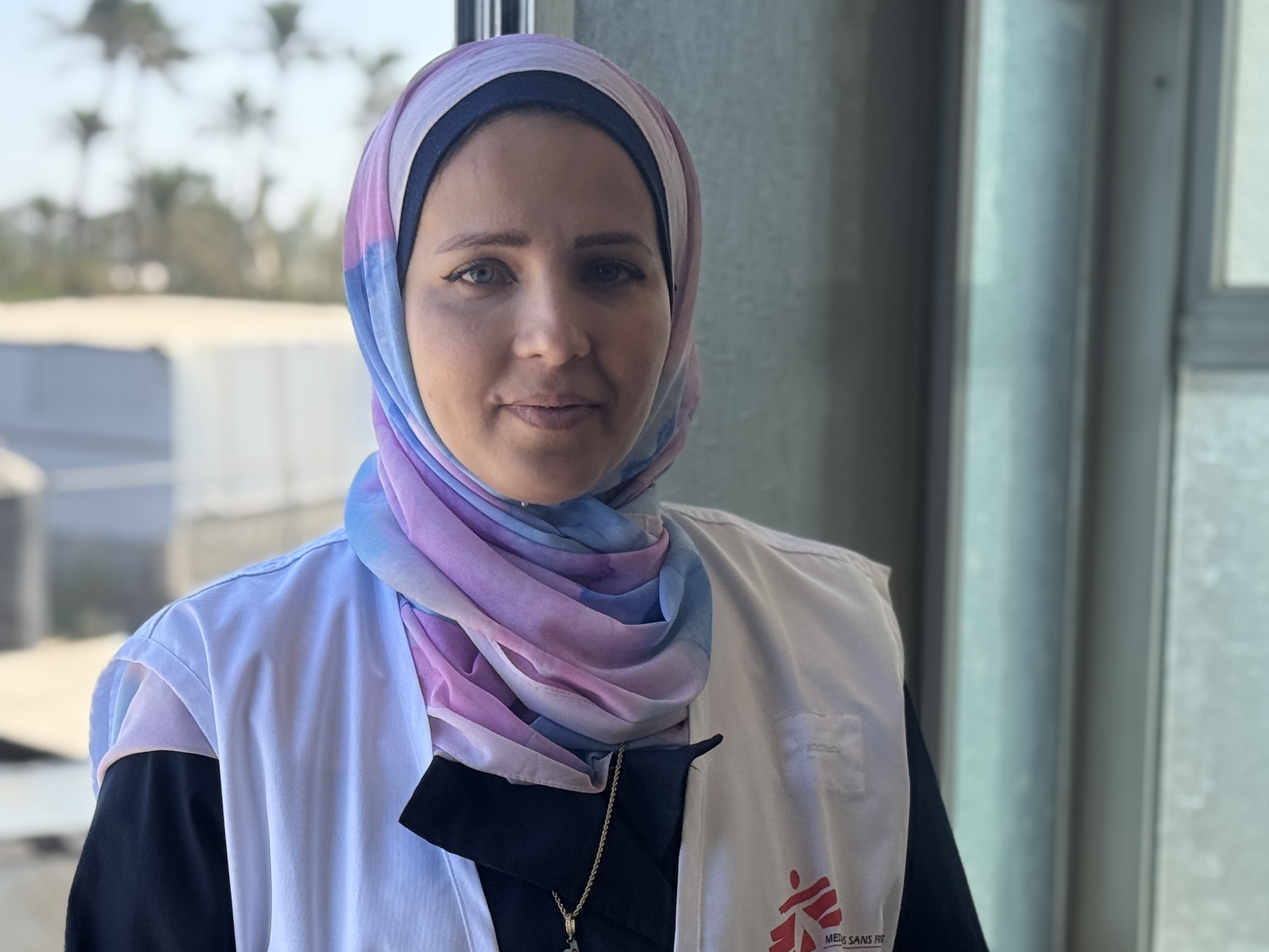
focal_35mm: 81
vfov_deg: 18.1
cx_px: 483
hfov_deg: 24.1
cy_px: 700
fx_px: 2970
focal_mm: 6.76
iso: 64
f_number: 1.78
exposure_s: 1/1366
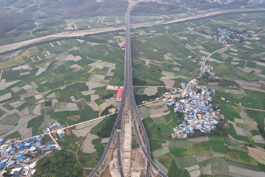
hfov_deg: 78.6
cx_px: 132
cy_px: 88
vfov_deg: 57.2
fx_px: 162
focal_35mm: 22
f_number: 2.8
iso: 100
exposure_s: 1/60
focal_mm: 8.38
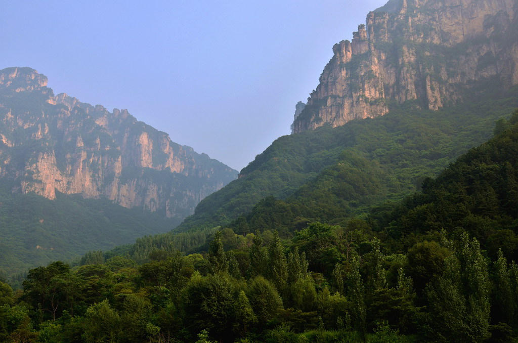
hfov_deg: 53.2
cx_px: 259
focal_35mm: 36
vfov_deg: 36.7
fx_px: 517
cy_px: 172
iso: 100
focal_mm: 24
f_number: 6.3
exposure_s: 1/250
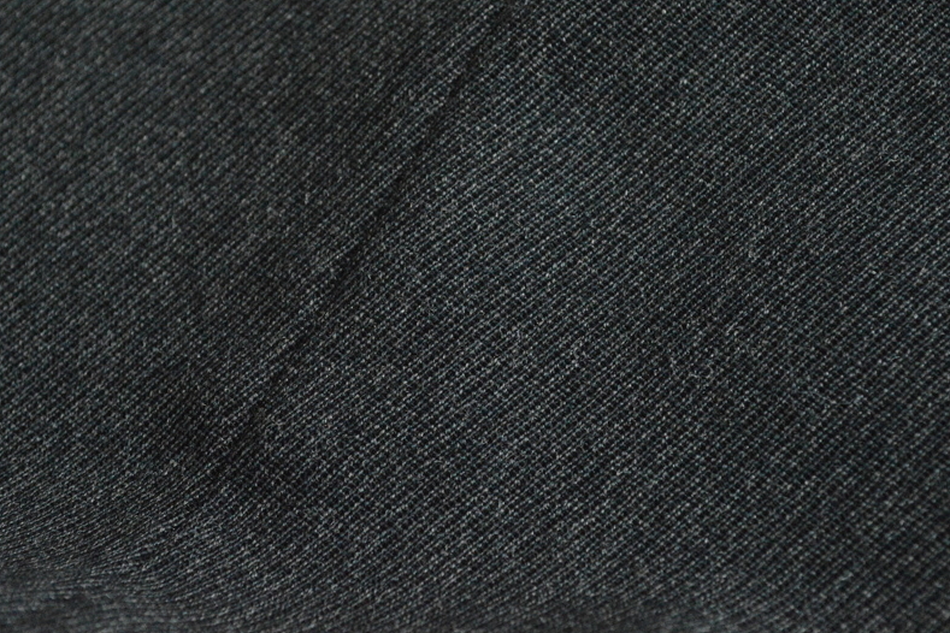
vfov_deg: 16.4
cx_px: 473
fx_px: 2203
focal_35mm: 84
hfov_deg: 24.3
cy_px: 317
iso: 6400
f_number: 10
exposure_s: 1/160
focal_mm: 55
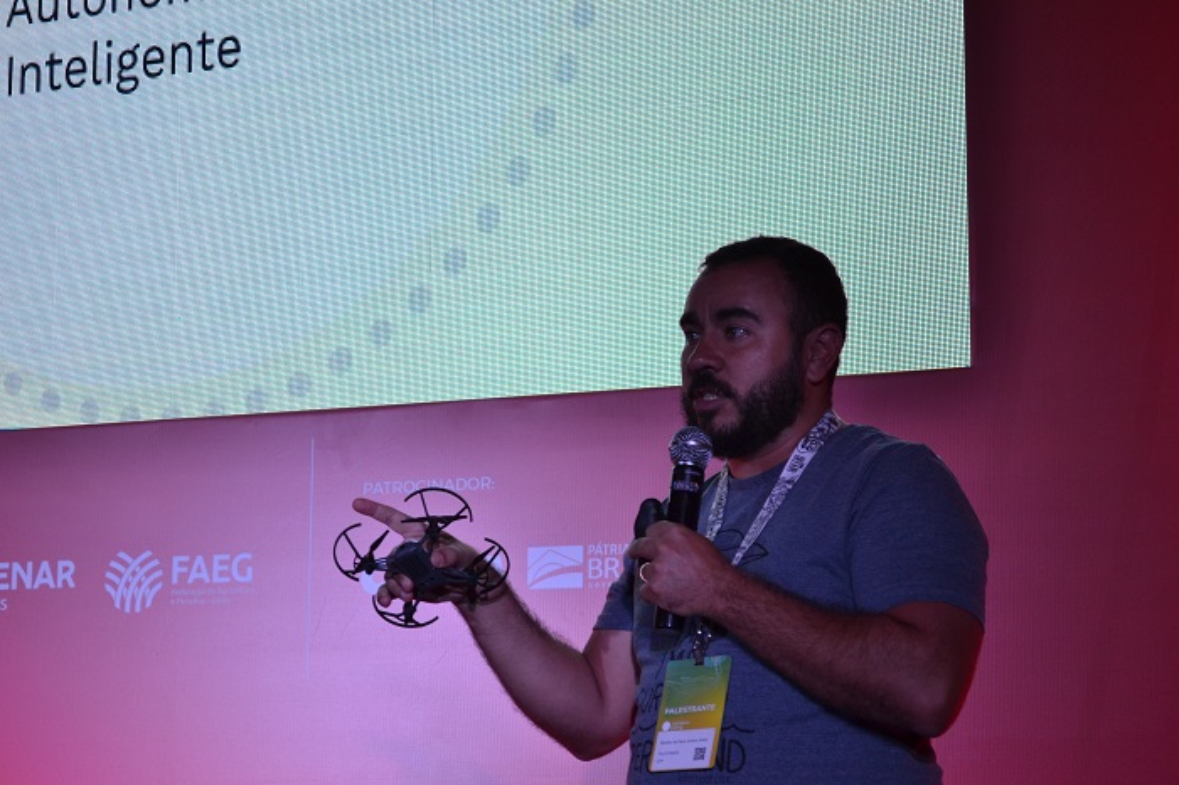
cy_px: 392
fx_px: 2700
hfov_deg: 24.6
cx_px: 590
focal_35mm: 82
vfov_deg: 16.5
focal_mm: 55
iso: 400
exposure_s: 1/80
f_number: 5.6
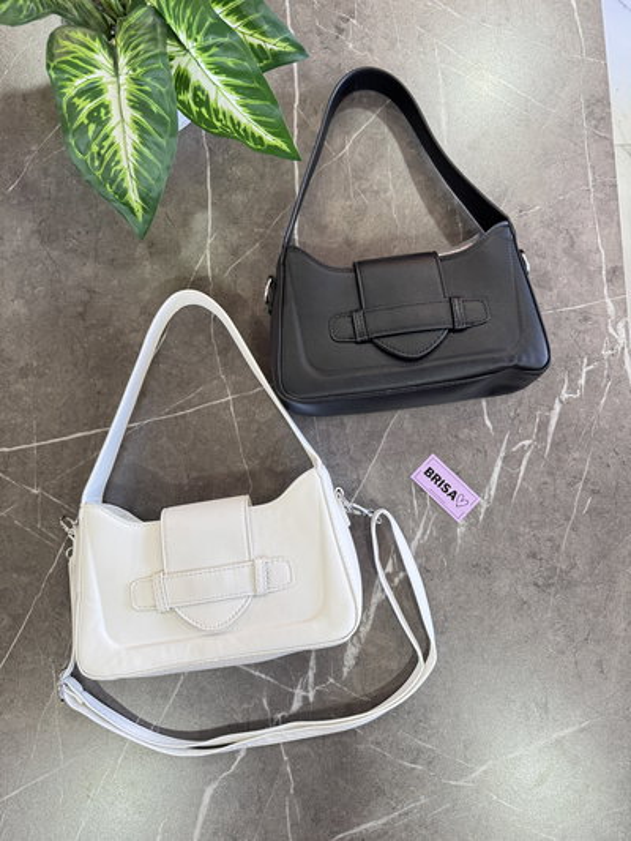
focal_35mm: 24
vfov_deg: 71.6
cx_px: 316
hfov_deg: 56.8
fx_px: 583
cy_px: 420
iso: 320
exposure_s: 1/60
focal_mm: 6.76
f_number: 1.78
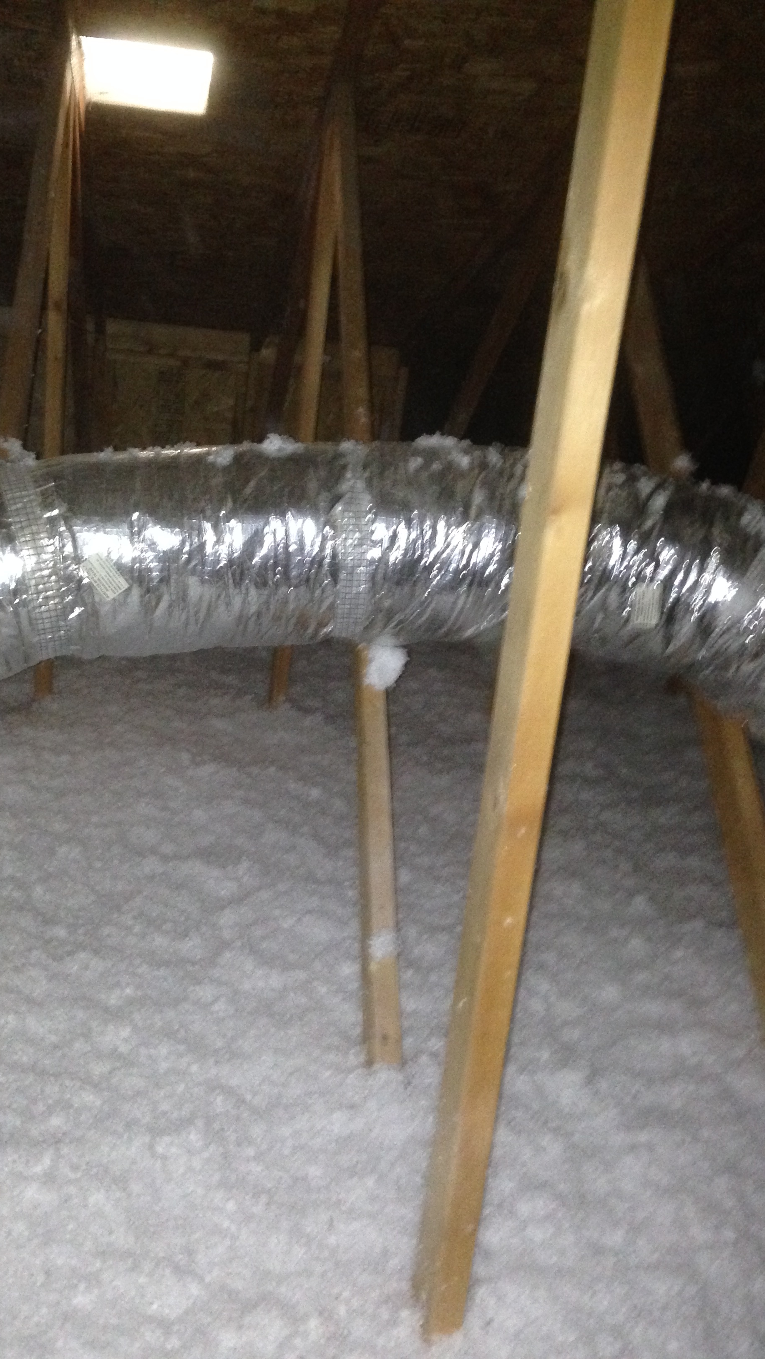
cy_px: 680
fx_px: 1298
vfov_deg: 55.3
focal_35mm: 36
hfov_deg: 32.8
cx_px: 328
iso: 400
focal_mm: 4.12
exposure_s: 1/16
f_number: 2.4
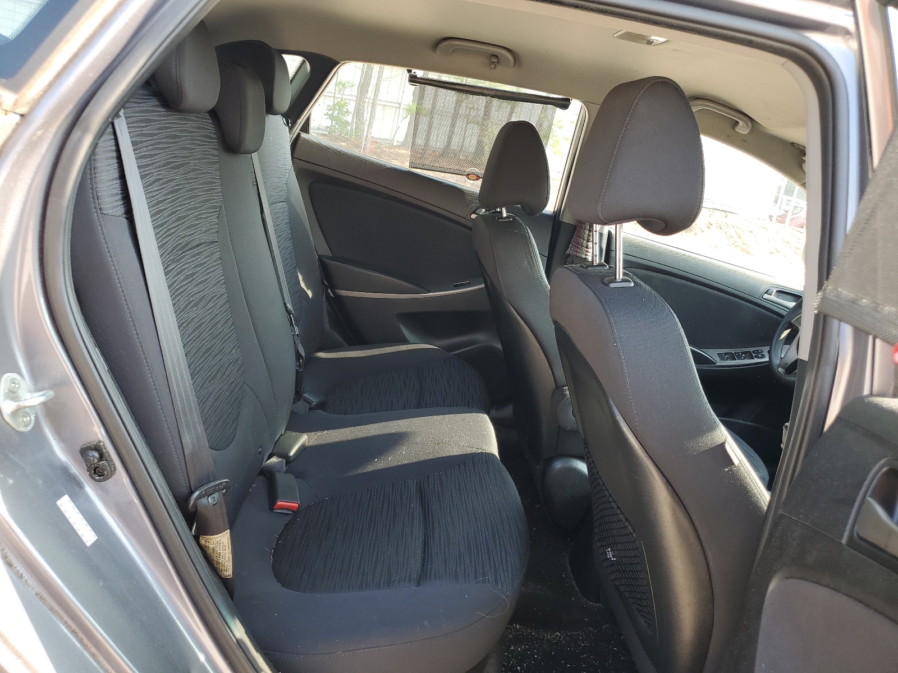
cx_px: 449
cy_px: 336
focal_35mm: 26
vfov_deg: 53.1
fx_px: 674
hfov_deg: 67.3
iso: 50
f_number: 1.5
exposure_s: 1/141
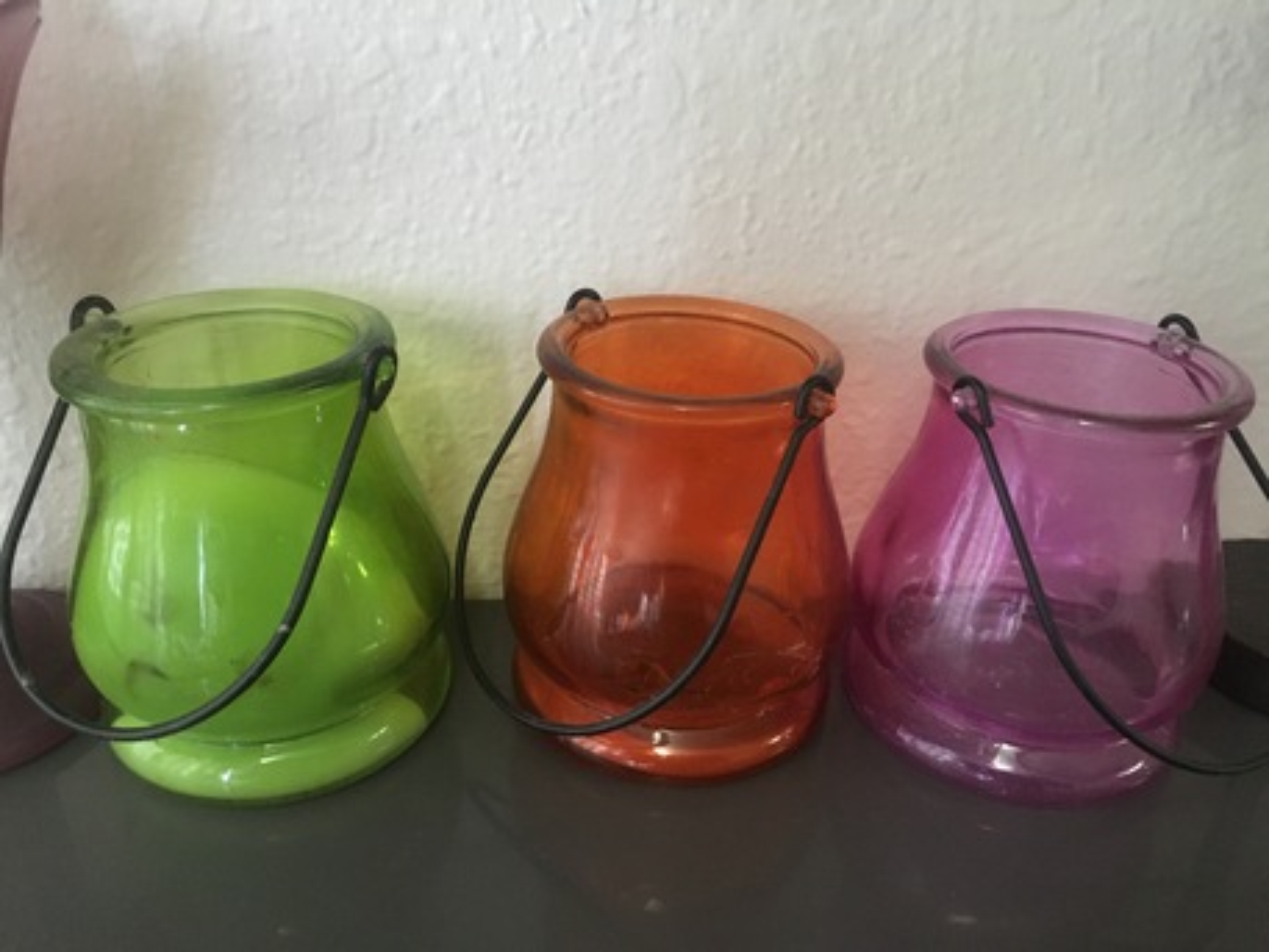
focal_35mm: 29
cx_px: 634
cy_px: 476
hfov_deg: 61.6
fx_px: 1063
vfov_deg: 48.2
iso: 400
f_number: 2.2
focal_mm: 4.15
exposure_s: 1/15
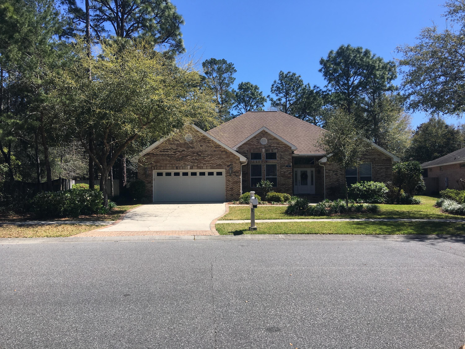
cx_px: 232
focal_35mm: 29
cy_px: 174
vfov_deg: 48.2
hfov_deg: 61.7
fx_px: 390
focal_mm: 4.15
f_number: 2.2
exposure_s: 1/1166
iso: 25
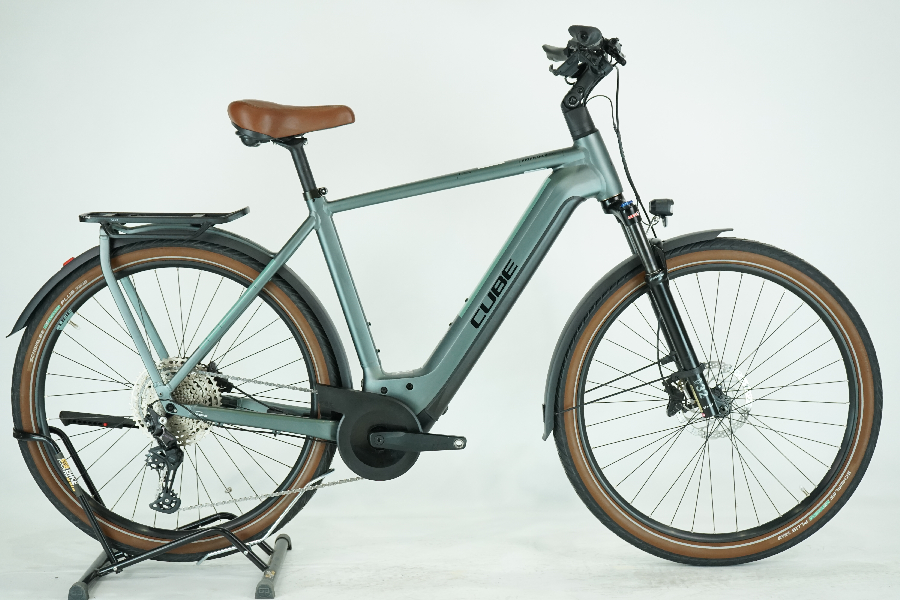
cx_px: 450
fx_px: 1425
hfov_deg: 35.1
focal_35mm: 57
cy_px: 300
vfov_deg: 23.8
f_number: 5.6
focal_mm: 57
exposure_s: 1/200
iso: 1600
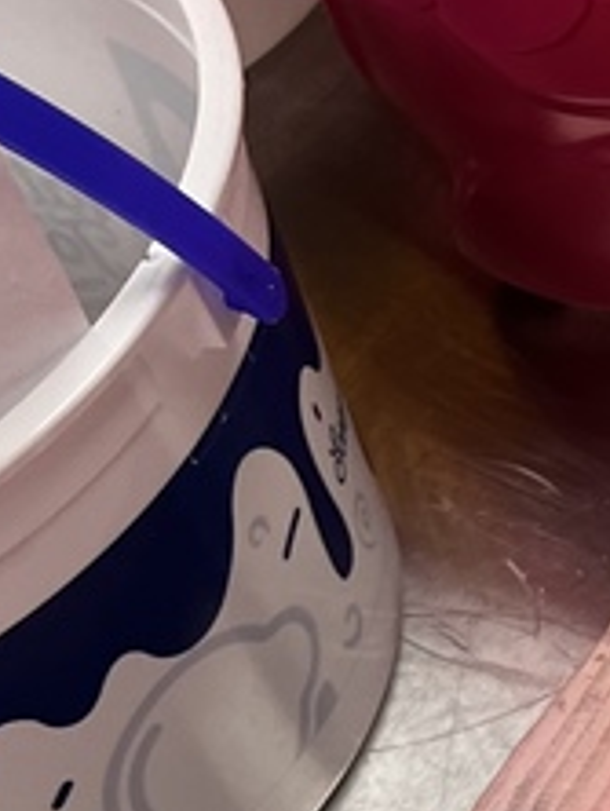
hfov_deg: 11.3
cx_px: 1264
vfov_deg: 16.0
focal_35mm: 117
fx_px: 2744
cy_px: 1027
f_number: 1.6
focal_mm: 5.1
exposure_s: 1/120
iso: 100
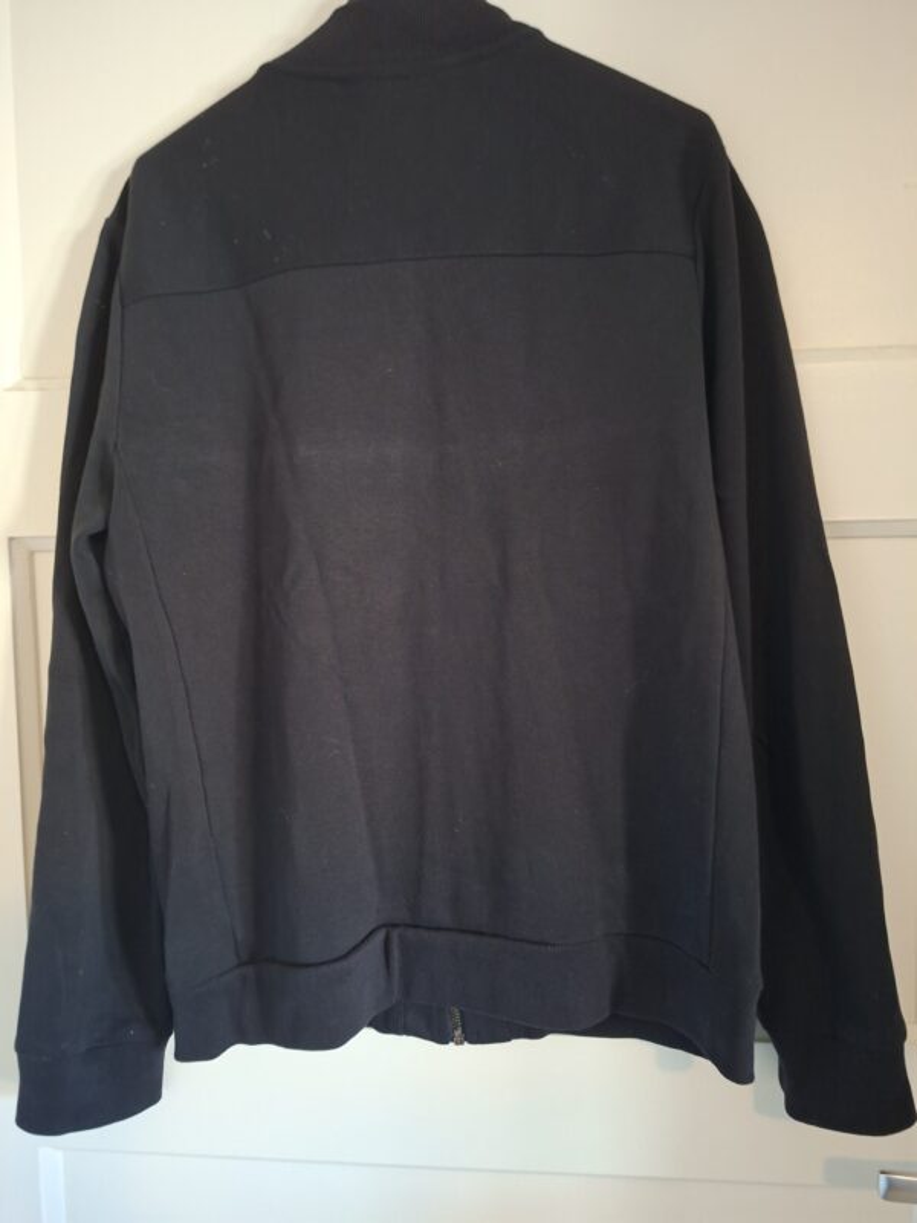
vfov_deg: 73.9
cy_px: 612
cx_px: 458
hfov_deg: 58.9
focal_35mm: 23
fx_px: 812
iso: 640
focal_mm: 5.54
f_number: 1.8
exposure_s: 1/24
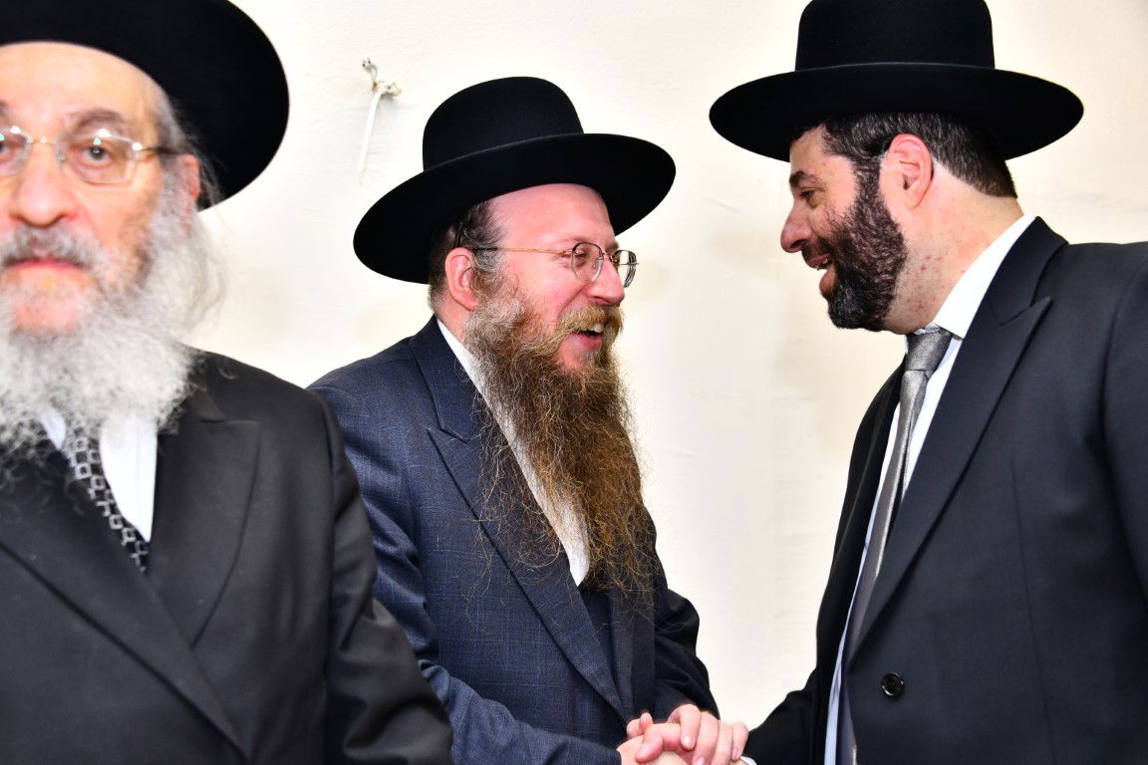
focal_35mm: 55
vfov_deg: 24.6
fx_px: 1754
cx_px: 574
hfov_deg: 36.2
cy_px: 382
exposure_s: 1/125
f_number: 5.6
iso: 1000
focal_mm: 55
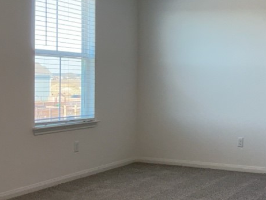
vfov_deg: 24.4
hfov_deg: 30.8
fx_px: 461
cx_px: 237
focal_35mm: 60
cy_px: 94
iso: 50
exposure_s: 1/100
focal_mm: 3
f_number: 1.8
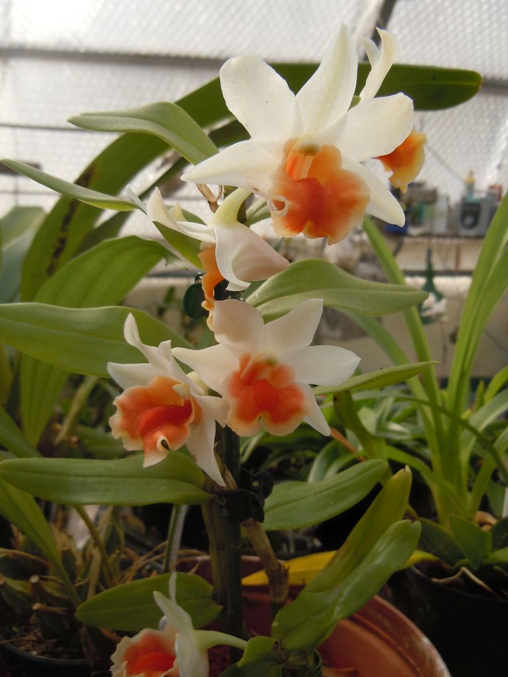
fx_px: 587
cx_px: 254
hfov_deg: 46.8
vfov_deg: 60.0
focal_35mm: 30
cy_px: 338
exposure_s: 1/100
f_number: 3.5
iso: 100
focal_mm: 5.4
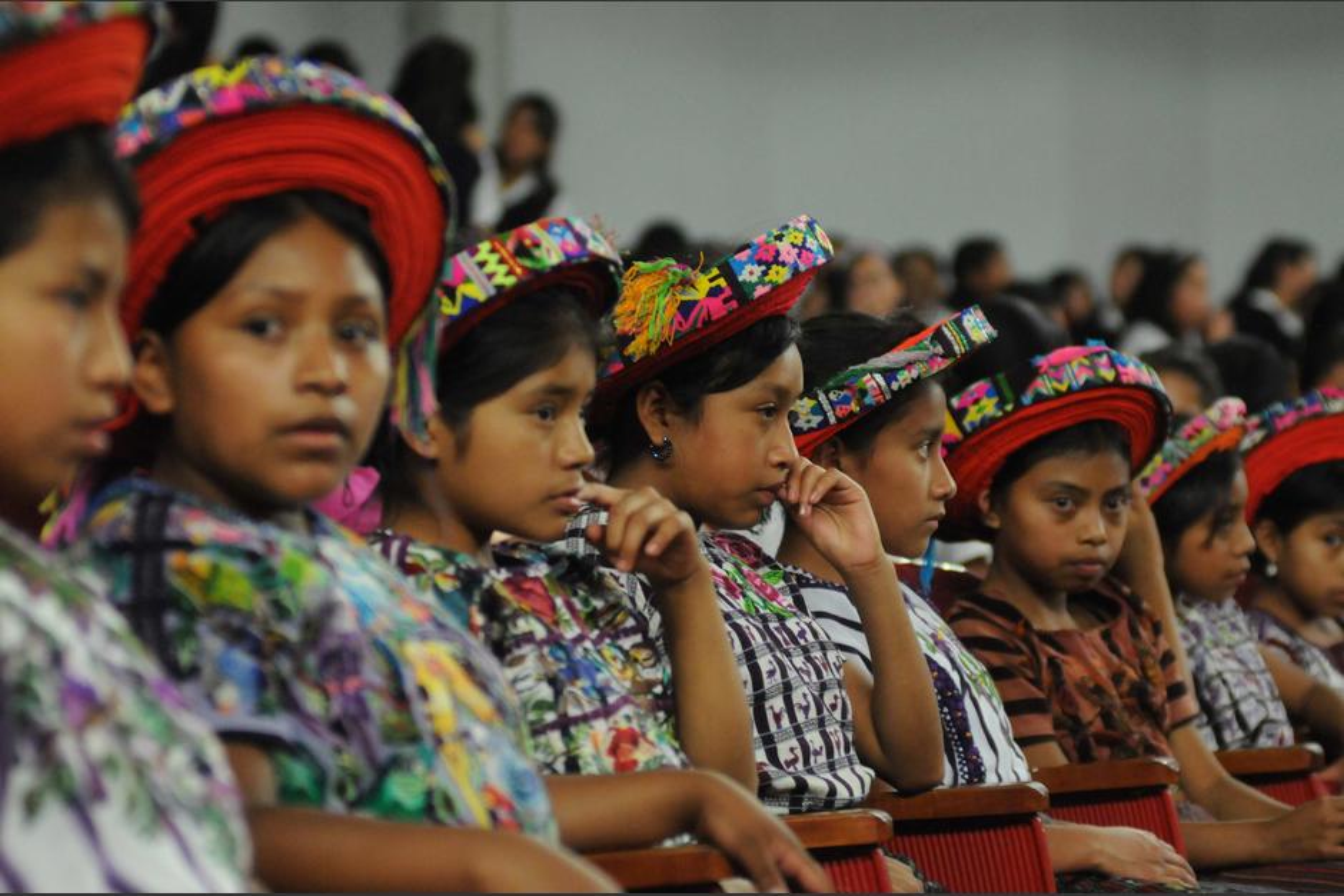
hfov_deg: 17.1
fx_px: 4480
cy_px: 448
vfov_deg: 11.4
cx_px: 672
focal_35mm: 120
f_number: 3.2
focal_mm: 80
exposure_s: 1/20
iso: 2000
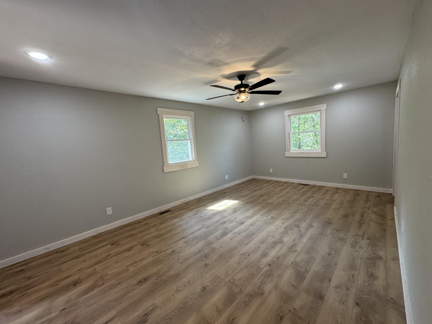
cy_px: 162
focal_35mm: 14
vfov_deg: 85.7
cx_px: 216
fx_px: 175
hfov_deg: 102.1
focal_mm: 2.22
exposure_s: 1/120
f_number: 2.2
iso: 160
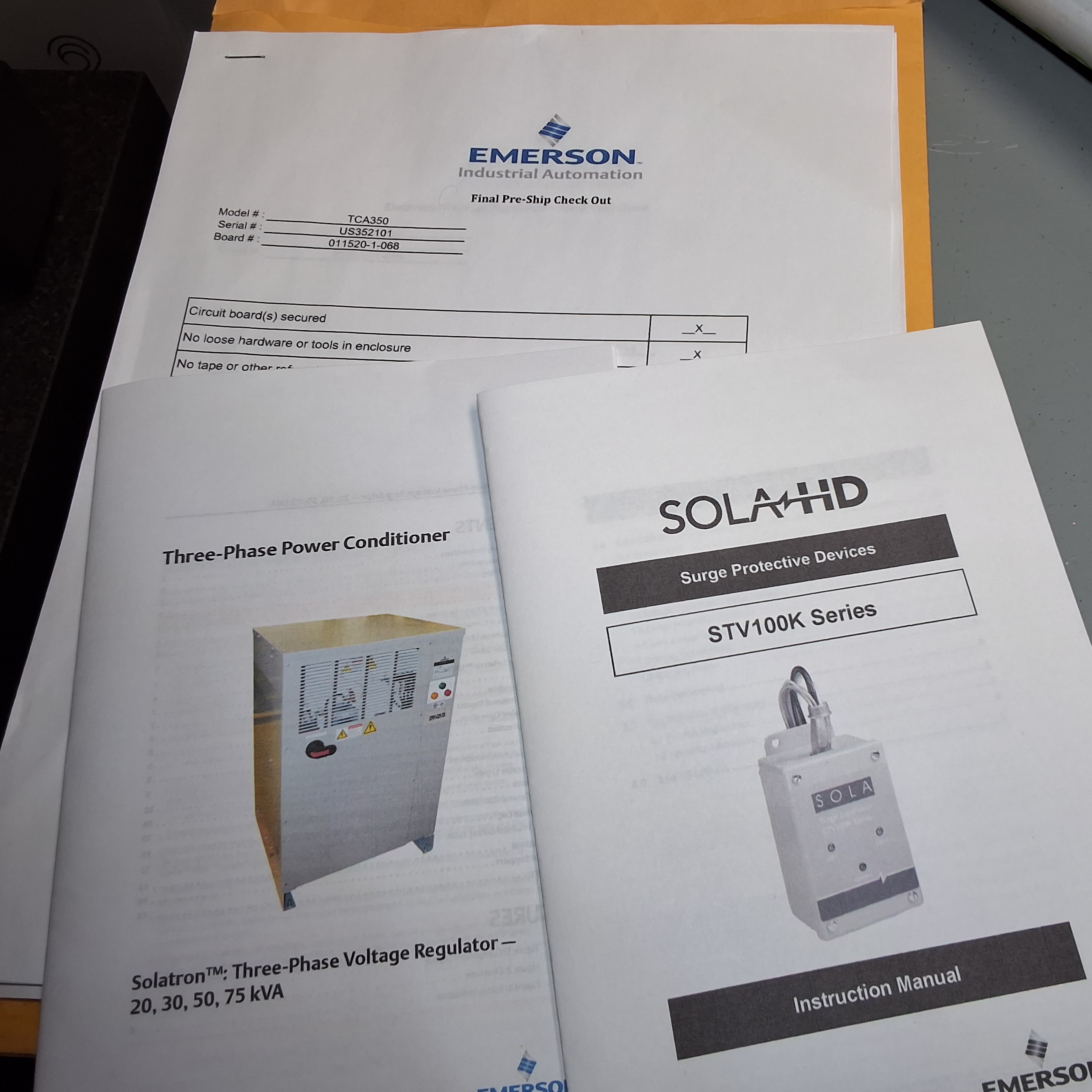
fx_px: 1321
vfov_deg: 44.9
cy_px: 495
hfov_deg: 44.6
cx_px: 684
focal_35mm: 37
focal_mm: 2.91
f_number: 1.9
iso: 40
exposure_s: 1/60
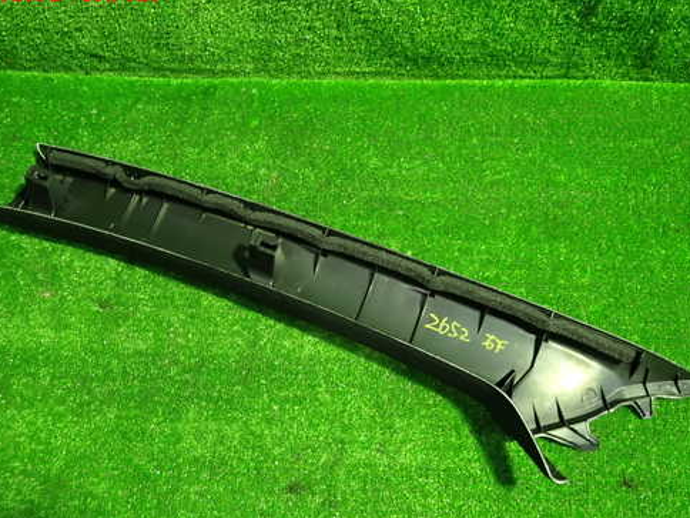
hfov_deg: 58.3
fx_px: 618
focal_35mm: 31
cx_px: 326
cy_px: 295
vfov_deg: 45.3
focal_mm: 4.5
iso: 320
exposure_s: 1/30
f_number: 2
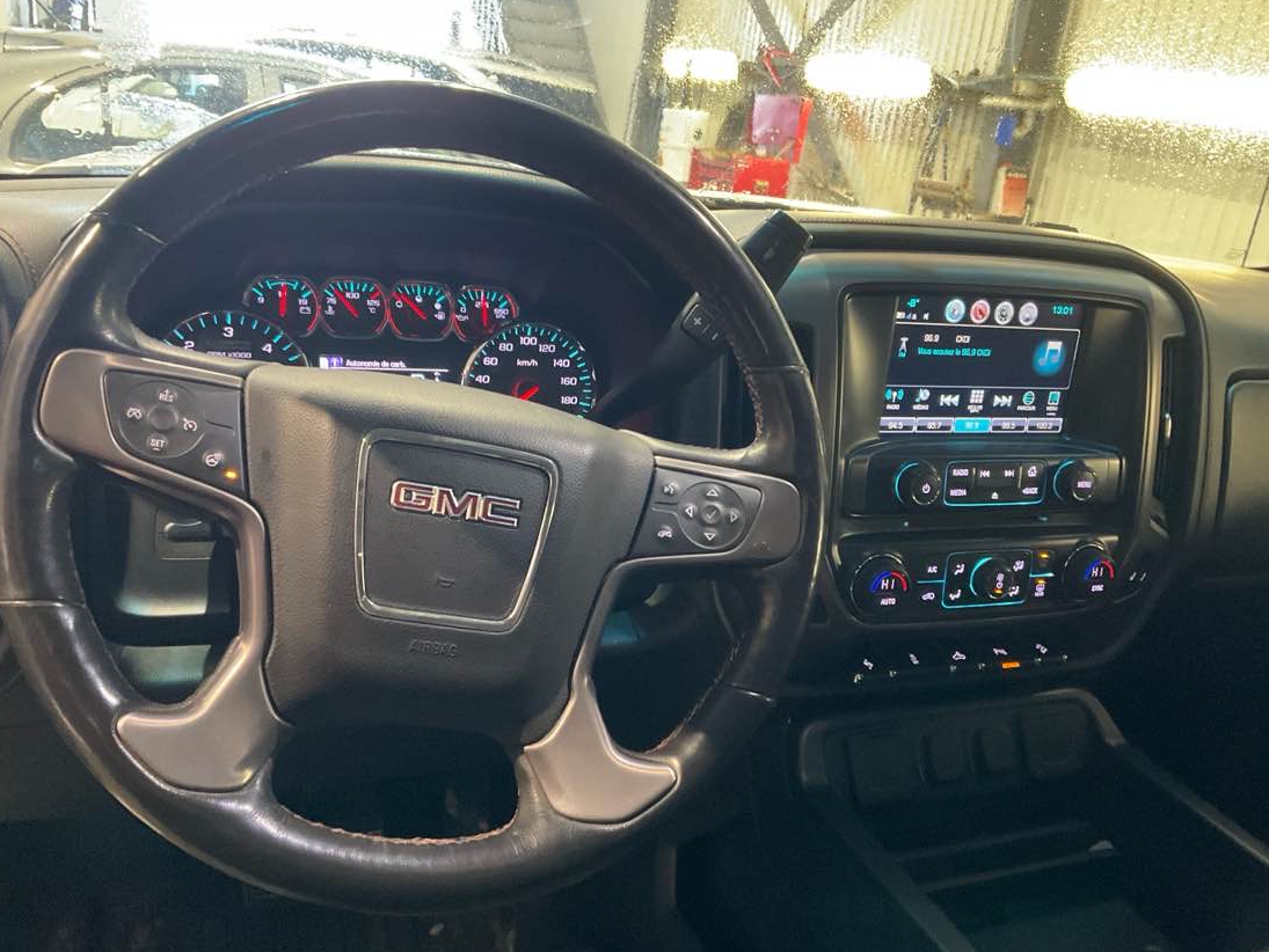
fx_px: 1100
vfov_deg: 46.8
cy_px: 469
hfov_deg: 59.9
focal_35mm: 30
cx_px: 630
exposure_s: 1/30
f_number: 1.8
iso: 250
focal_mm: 3
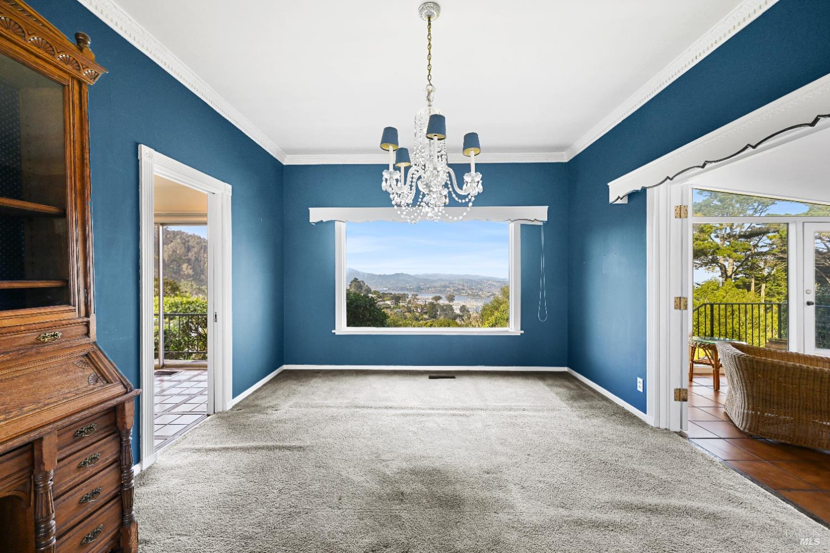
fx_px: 323
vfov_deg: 81.2
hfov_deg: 104.3
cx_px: 415
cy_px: 276
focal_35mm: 14
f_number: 10
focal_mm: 14
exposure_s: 1/20
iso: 800
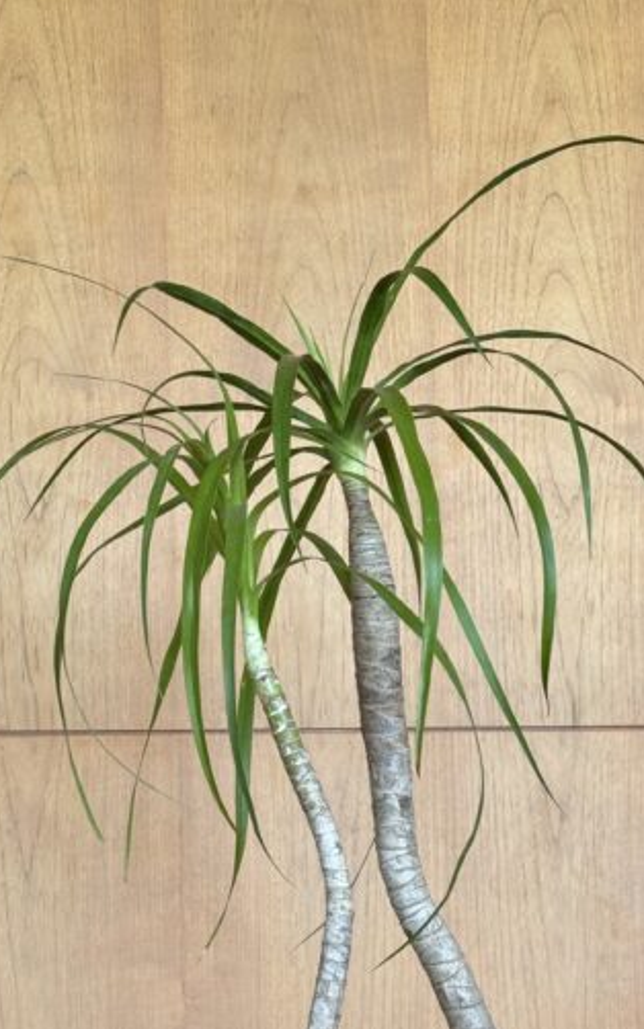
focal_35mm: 54
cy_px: 507
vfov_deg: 37.5
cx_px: 316
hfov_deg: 24.0
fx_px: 1516
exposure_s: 1/121
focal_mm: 6.76
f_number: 1.78
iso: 80
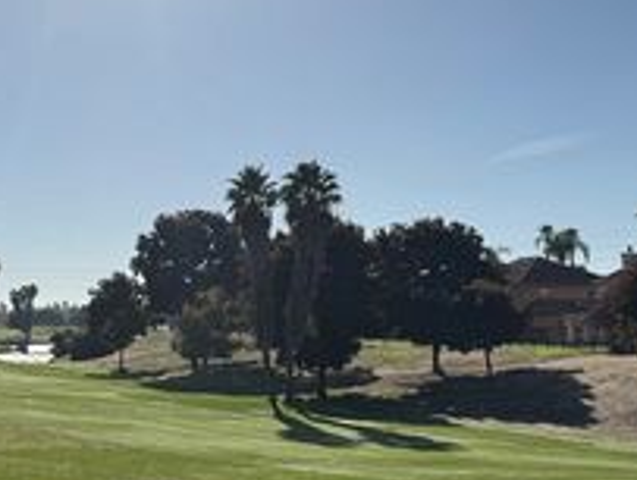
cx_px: -88
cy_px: 162
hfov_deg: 29.1
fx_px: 1088
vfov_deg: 24.8
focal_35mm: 59
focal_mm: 6.76
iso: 64
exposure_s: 1/14286
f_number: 1.78
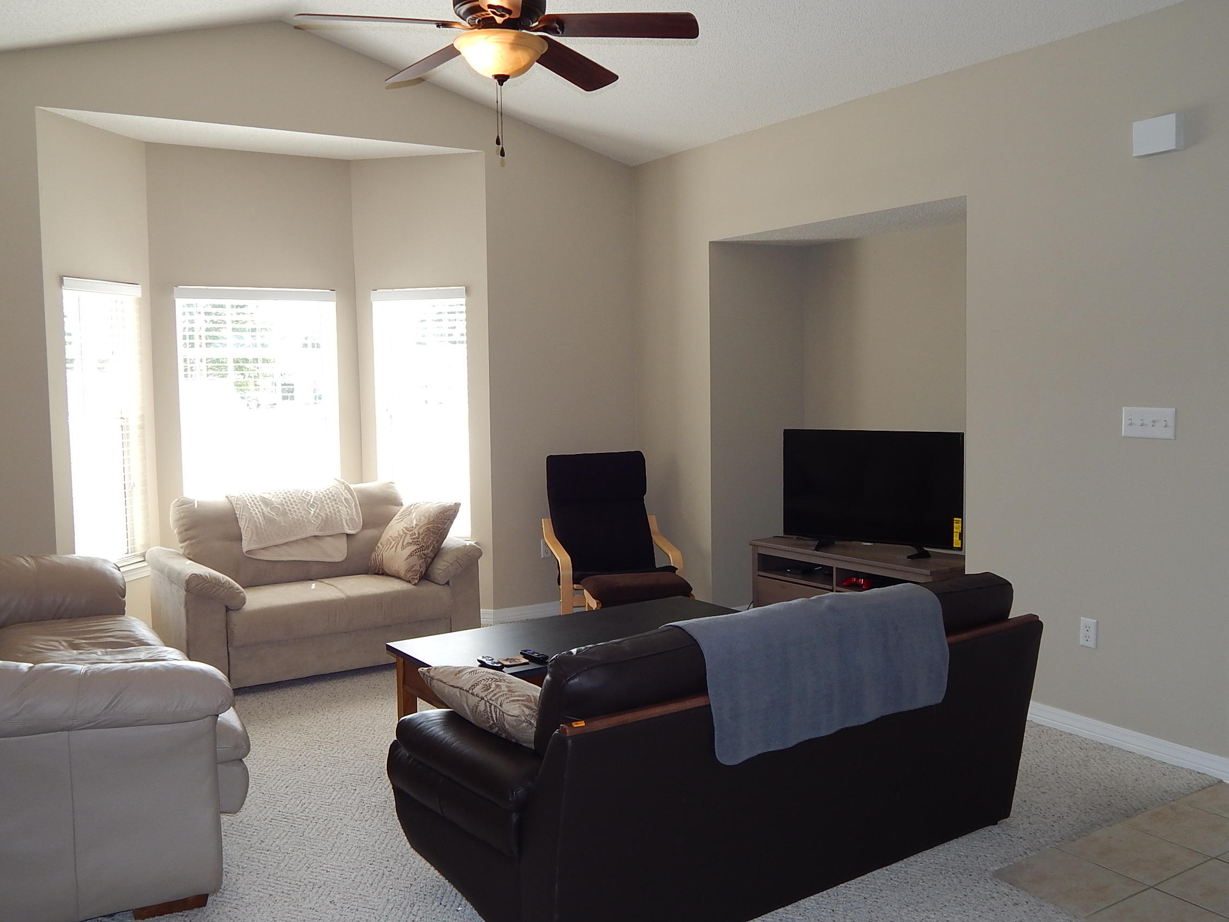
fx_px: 1101
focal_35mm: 31
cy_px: 461
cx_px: 614
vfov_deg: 45.4
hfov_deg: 58.4
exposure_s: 1/80
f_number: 3.2
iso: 125
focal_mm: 5.6
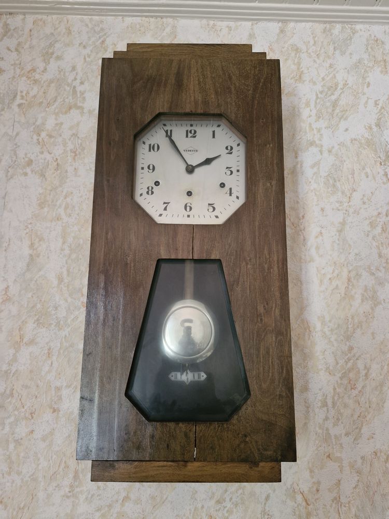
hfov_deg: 58.9
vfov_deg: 73.9
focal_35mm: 23
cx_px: 194
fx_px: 345
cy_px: 260
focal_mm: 5.54
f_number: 1.8
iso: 640
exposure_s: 1/25
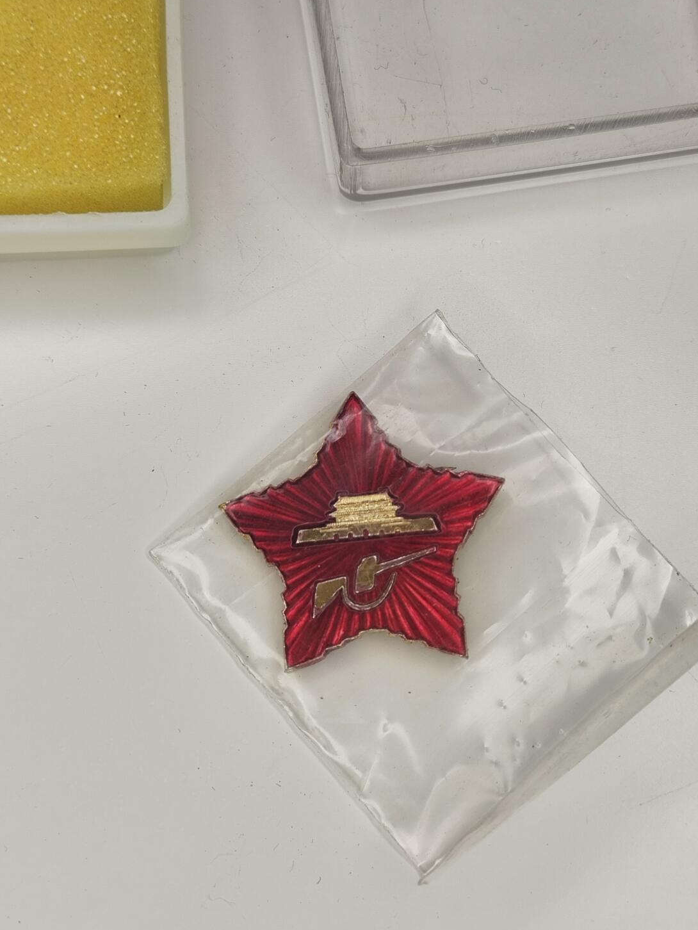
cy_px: 466
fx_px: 833
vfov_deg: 58.3
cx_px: 371
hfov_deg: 45.4
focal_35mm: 31
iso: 50
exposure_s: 1/100
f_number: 1.79
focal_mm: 4.71
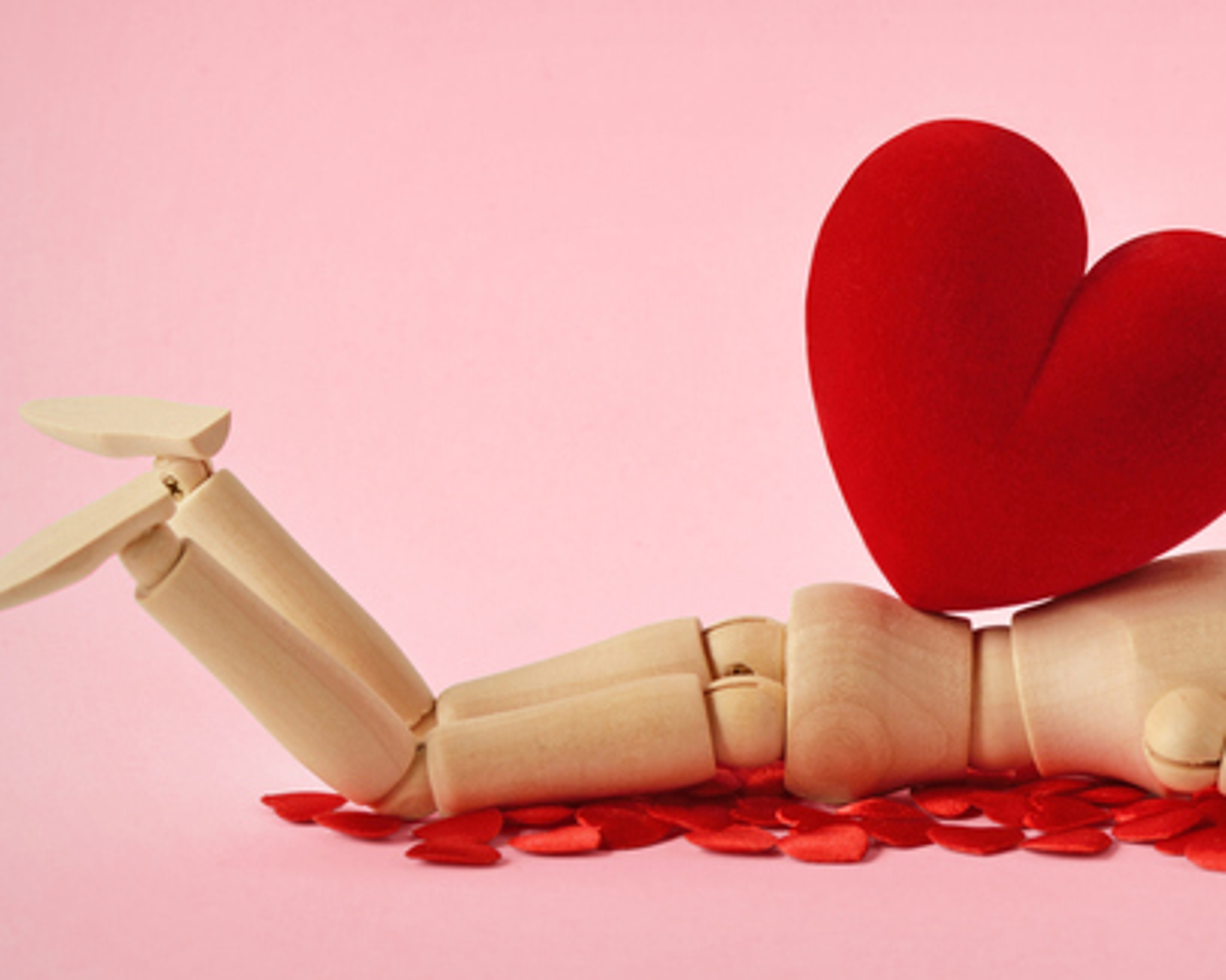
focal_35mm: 225
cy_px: 395
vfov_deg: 6.9
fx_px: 8160
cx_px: 944
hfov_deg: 8.6
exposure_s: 1/4
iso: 100
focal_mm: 90
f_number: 13
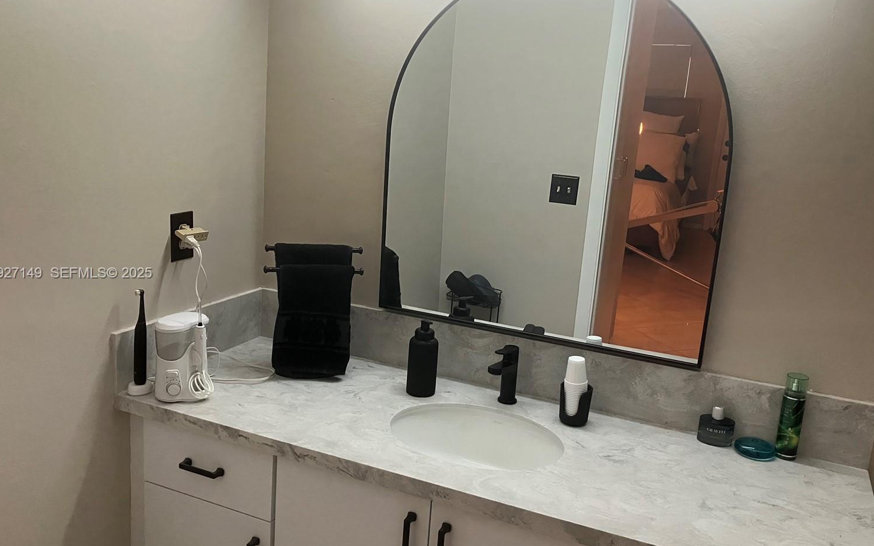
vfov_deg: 39.4
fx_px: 762
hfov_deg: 59.7
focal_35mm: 32
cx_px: 440
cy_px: 274
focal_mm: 3.99
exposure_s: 1/60
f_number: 1.8
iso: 160
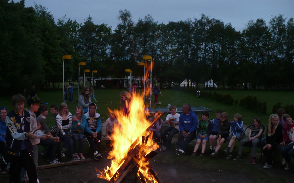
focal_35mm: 40
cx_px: 146
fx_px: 320
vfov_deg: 31.9
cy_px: 103
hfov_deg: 49.3
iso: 100
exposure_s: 1/50
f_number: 2.8
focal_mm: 6.1
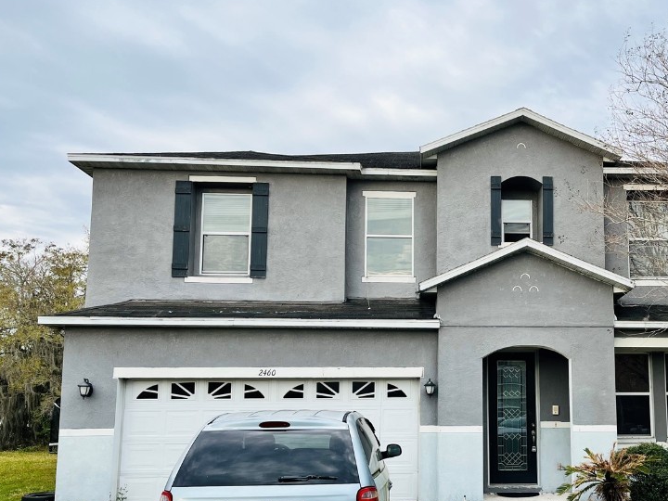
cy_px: 320
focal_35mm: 37
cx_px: 466
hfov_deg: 48.9
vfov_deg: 38.4
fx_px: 714
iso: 50
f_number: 1.6
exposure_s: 1/766
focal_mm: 5.1
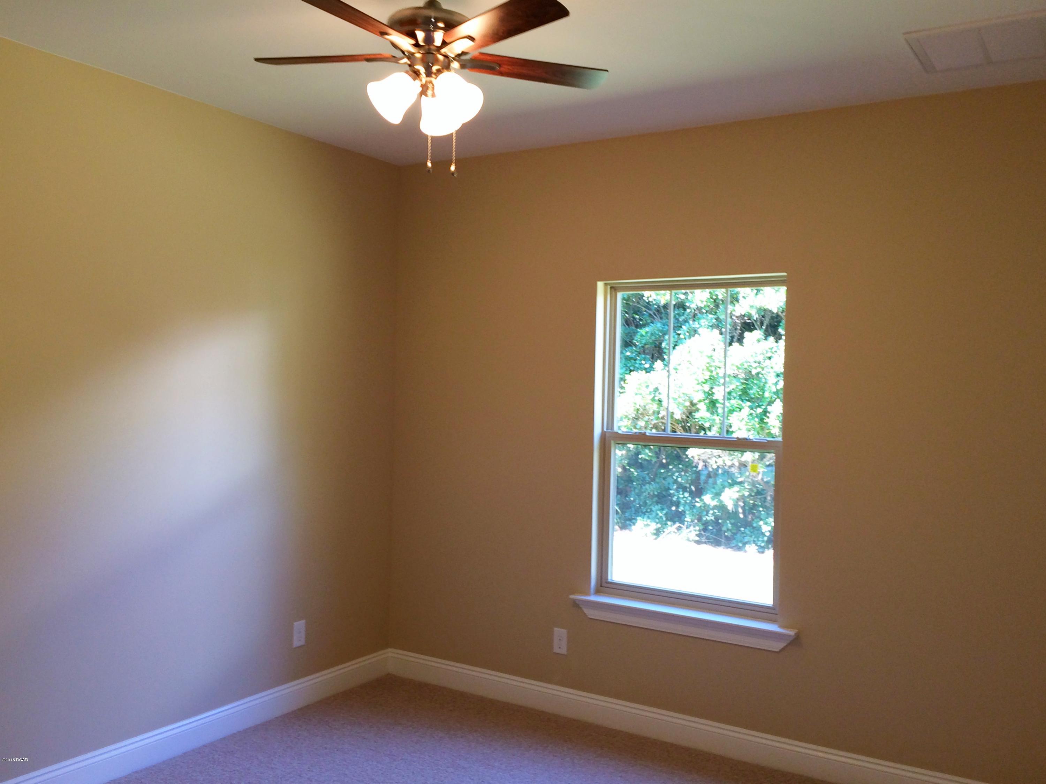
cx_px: 523
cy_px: 392
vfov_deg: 48.2
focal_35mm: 29
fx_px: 876
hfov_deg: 61.7
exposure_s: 1/30
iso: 50
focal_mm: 4.15
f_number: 2.2
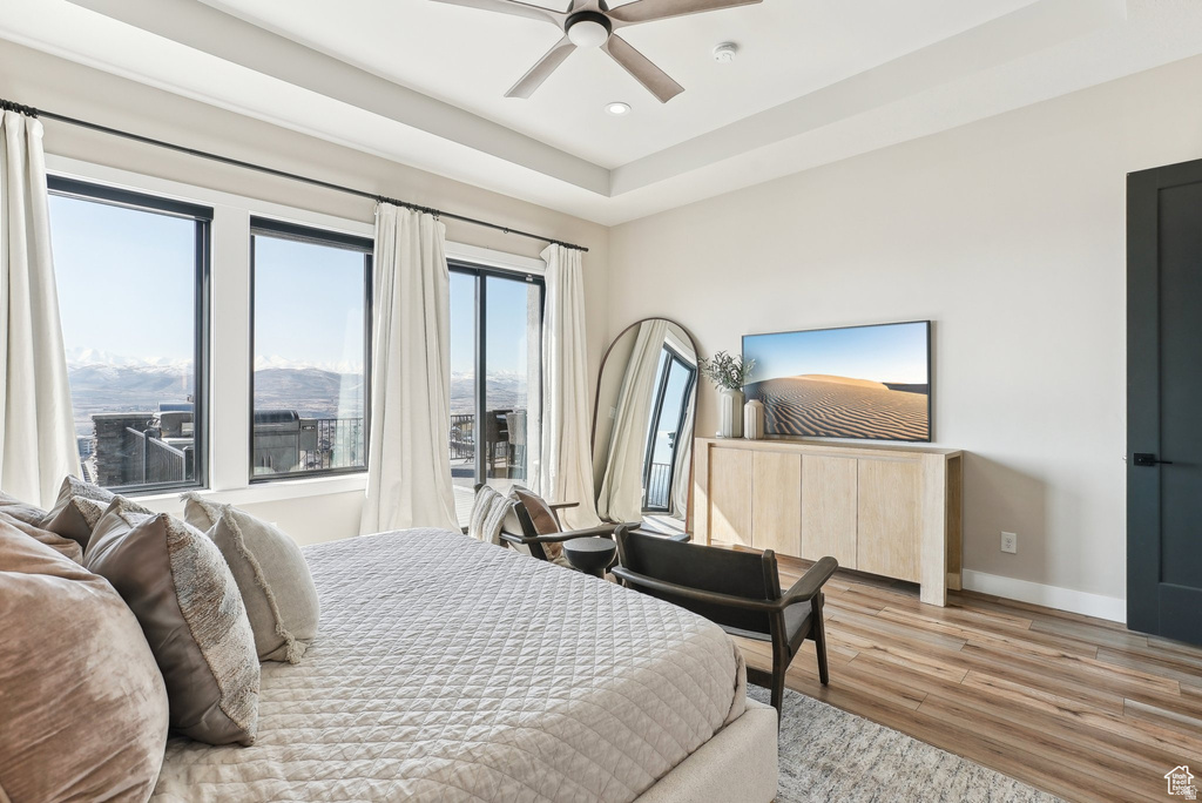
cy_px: 402
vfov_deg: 73.8
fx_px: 535
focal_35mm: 16
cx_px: 601
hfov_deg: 96.7
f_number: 8
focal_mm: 16
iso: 400
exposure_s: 1/200
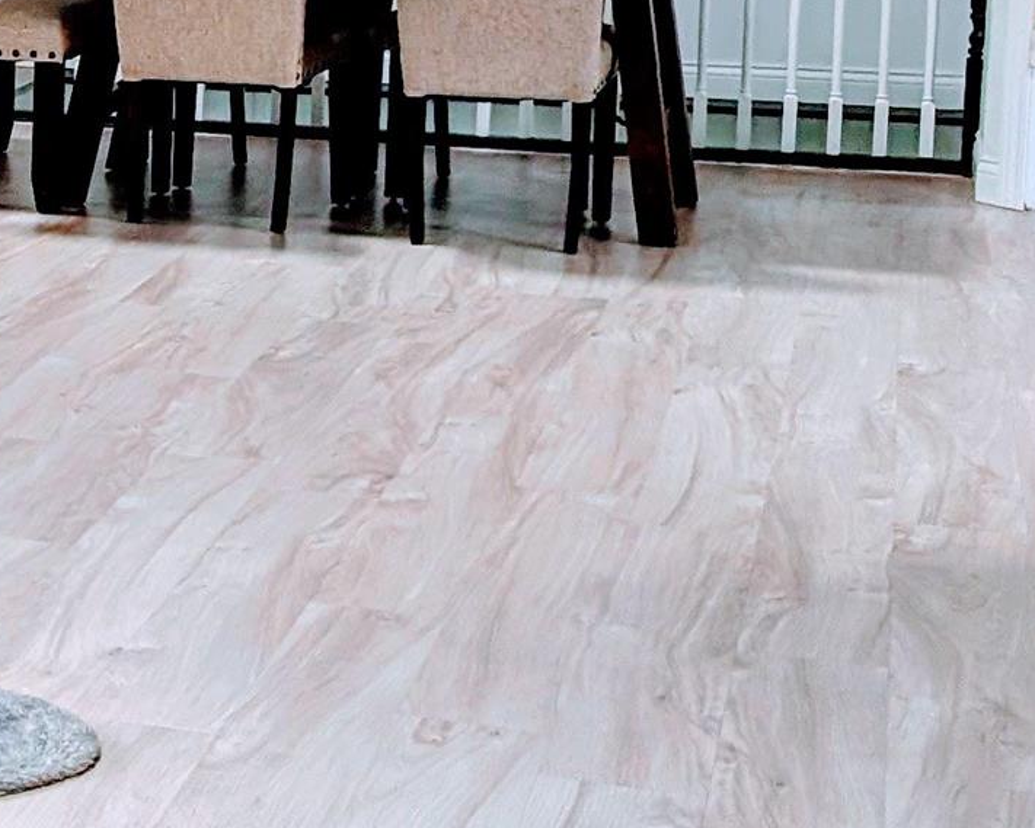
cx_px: -496
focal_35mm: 101
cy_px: 36
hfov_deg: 17.2
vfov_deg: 15.0
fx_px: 3094
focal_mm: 6.9
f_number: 1.68
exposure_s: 1/152
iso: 132
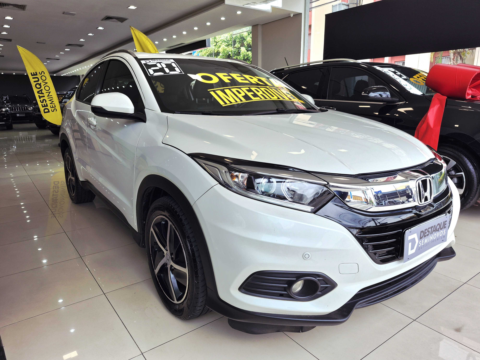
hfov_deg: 73.9
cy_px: 180
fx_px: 319
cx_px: 240
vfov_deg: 58.9
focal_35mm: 23
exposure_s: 1/156
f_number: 1.8
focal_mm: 5.4
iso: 25
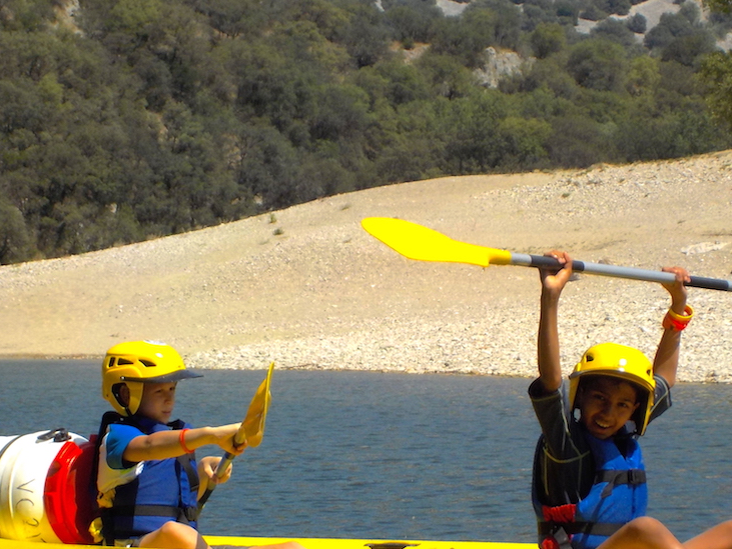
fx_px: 2666
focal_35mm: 126
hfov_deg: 15.6
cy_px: 312
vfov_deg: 11.8
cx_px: 349
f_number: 5.9
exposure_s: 1/800
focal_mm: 12.3
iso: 125
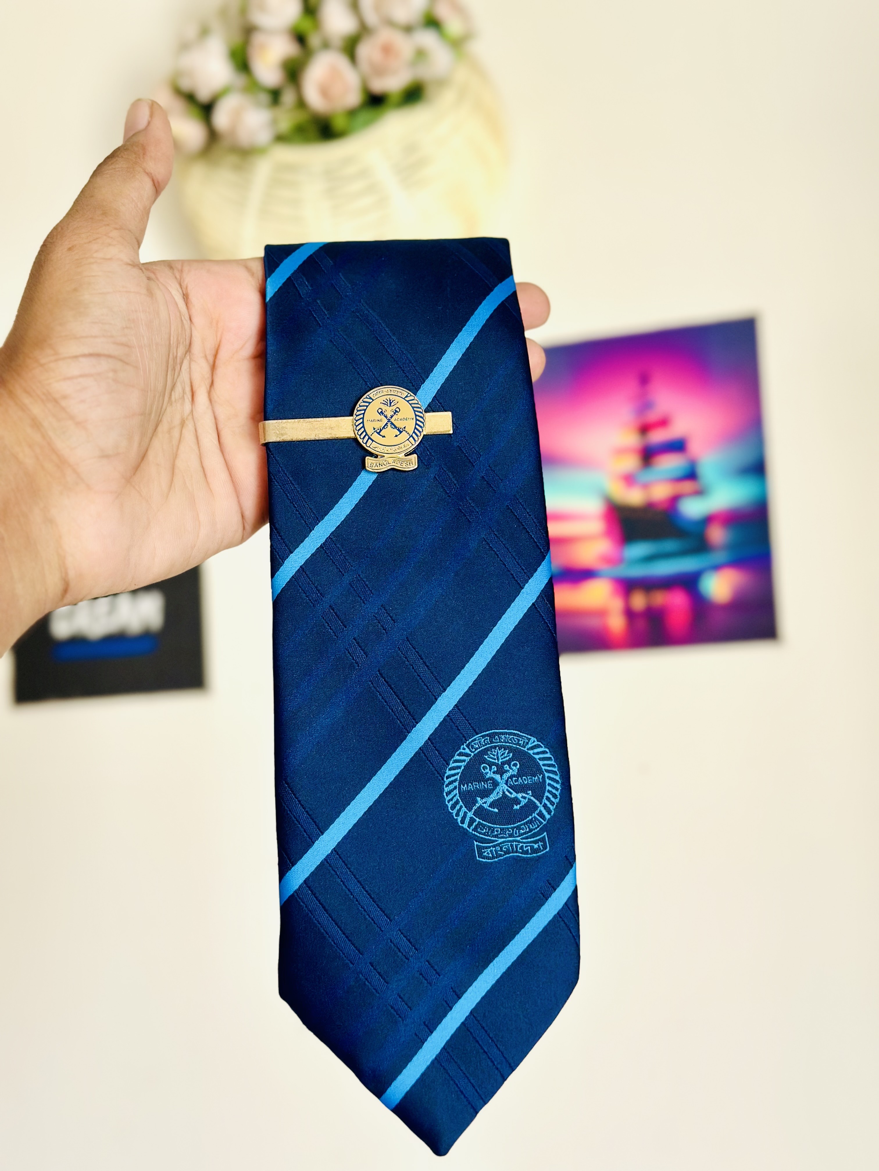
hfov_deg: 30.3
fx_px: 1625
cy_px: 586
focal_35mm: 48
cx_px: 440
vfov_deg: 39.7
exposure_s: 1/88
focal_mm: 6.86
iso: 125
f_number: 1.78
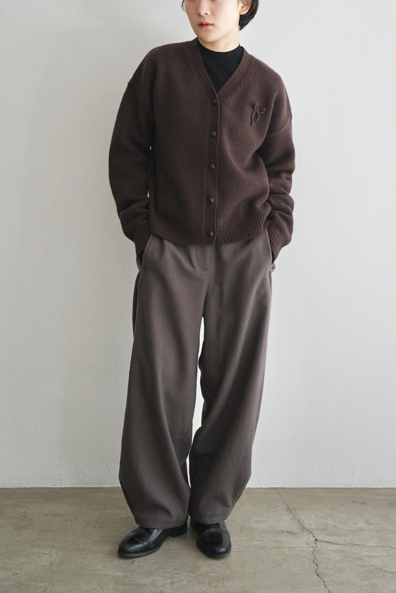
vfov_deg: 44.5
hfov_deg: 30.5
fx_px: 726
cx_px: 198
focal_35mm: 44
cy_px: 296
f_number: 4.5
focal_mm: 44
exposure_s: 1/160
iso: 400
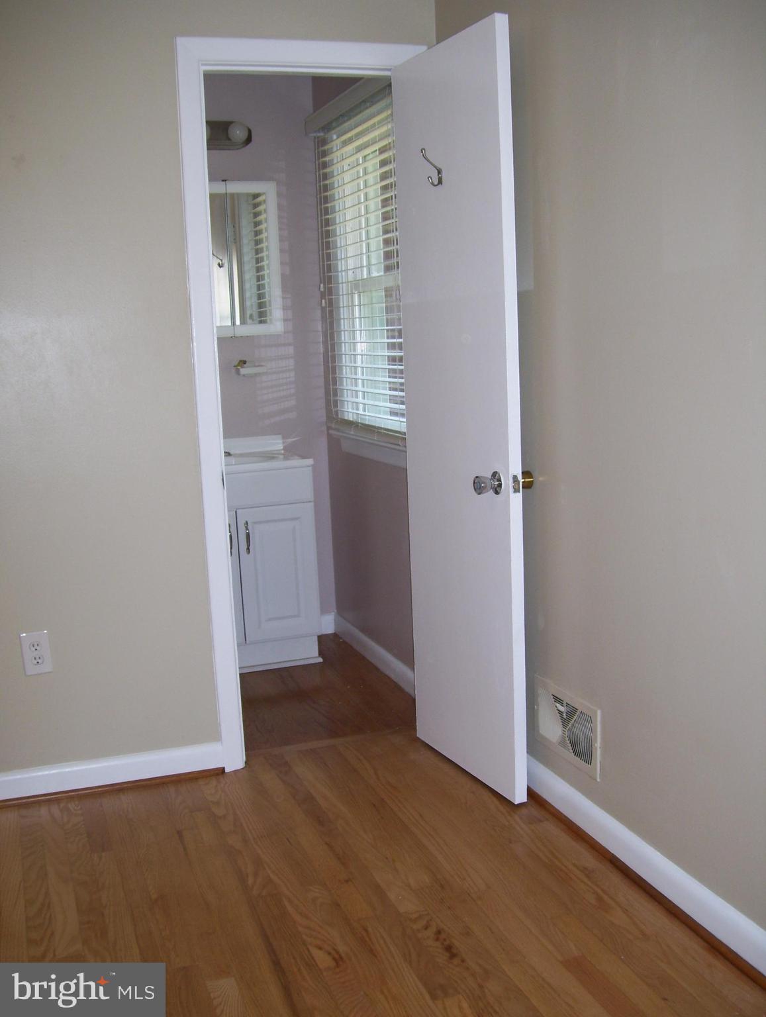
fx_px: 1059
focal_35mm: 36
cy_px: 508
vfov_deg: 51.3
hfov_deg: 39.8
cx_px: 383
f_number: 2.7
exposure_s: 1/60
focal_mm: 6
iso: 80
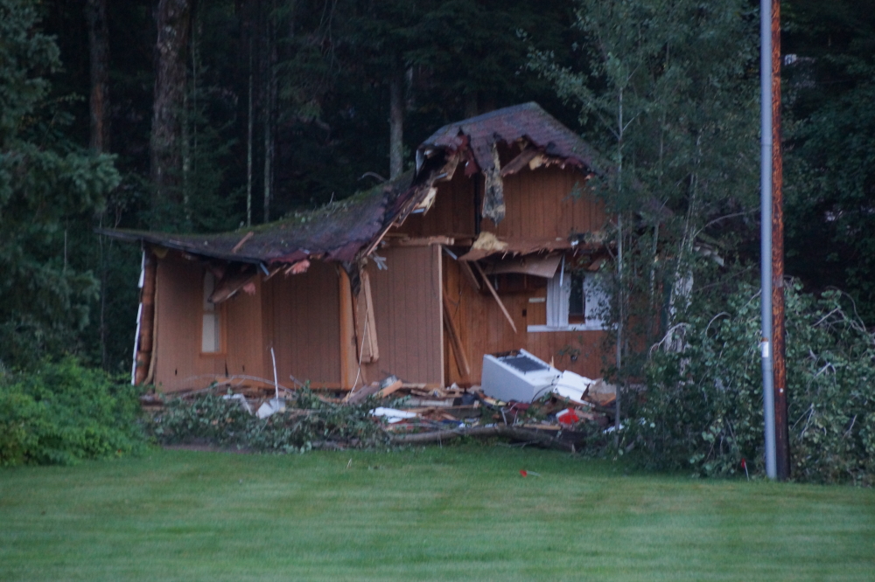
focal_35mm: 240
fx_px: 5831
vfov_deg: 5.7
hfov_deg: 8.6
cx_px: 438
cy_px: 291
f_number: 6.3
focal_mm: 160
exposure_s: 1/15
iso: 1600
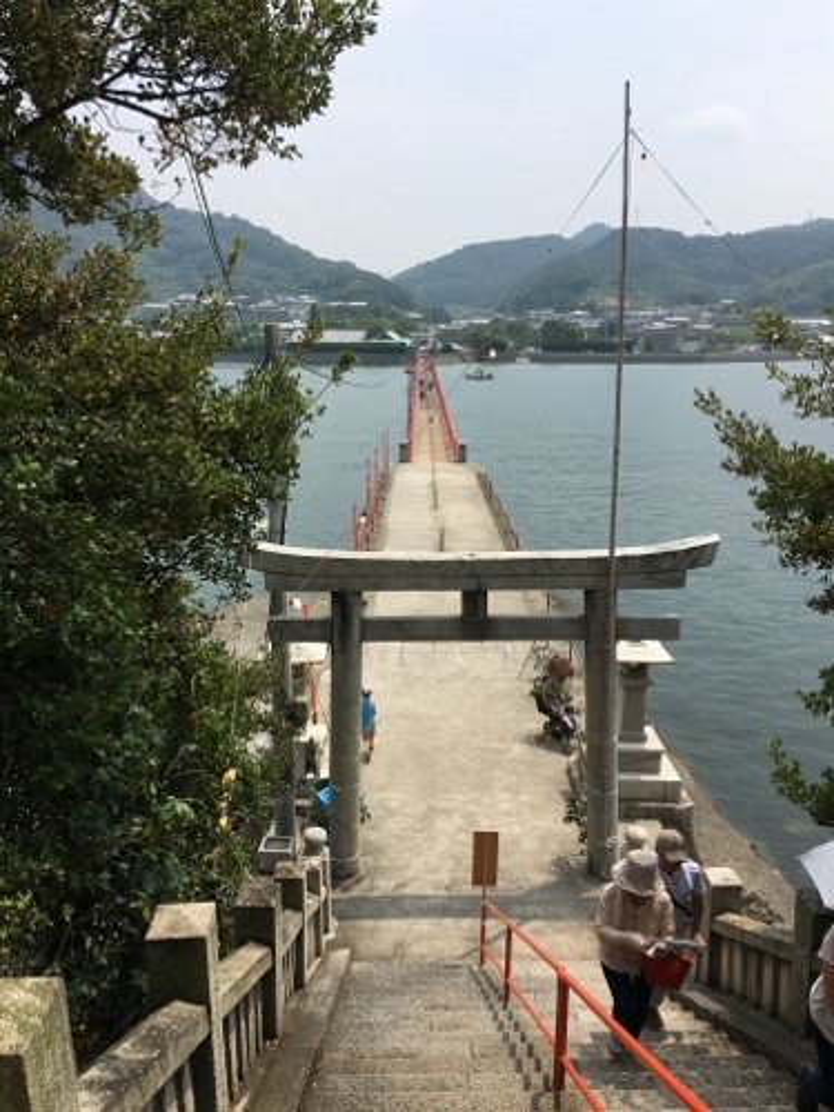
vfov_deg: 61.7
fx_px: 932
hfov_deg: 48.2
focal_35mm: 29
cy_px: 556
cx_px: 417
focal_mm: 4.15
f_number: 2.2
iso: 25
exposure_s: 1/2564
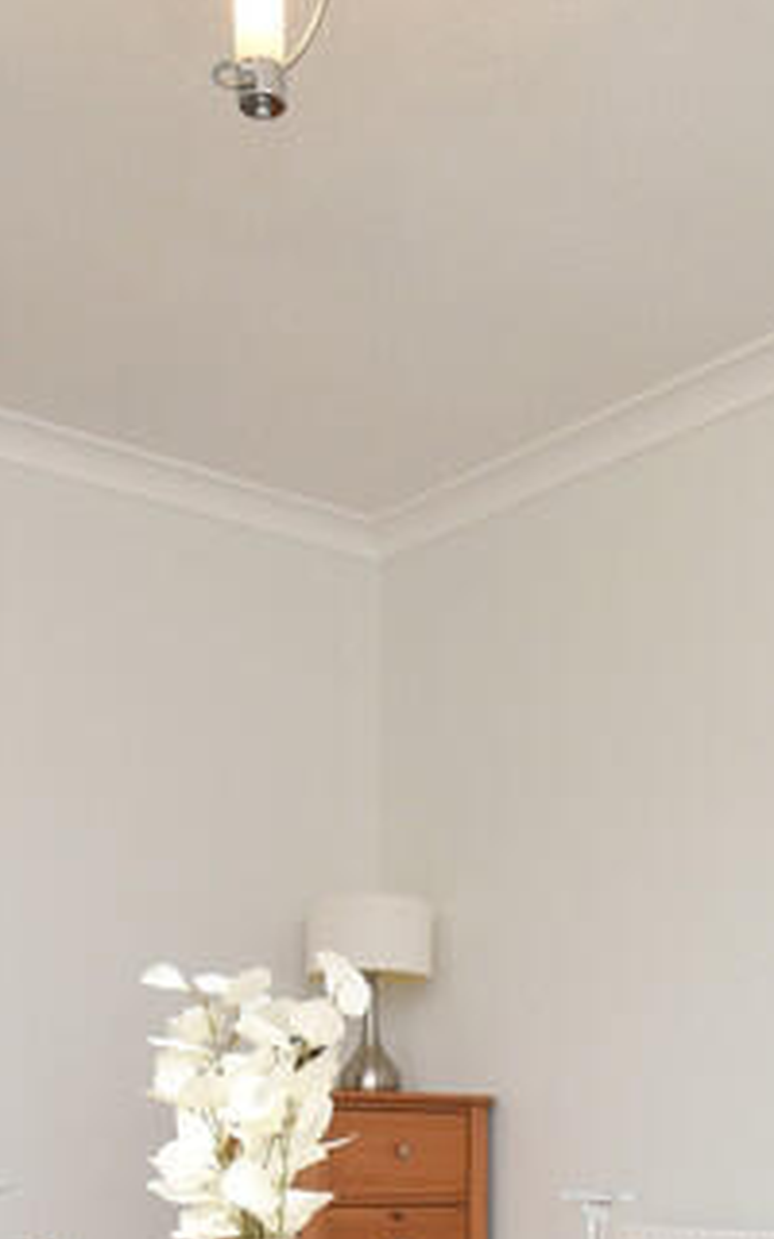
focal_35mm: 49
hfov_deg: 25.9
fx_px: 1654
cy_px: 1067
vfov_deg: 38.8
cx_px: 611
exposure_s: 1/60
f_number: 10
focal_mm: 10
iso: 400
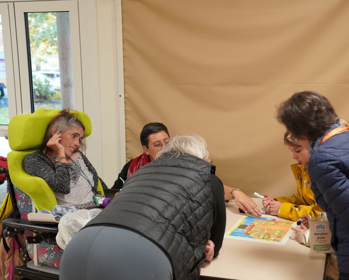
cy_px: 144
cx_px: 189
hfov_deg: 37.3
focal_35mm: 50
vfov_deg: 30.3
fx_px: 517
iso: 2000
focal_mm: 41
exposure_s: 1/160
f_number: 4
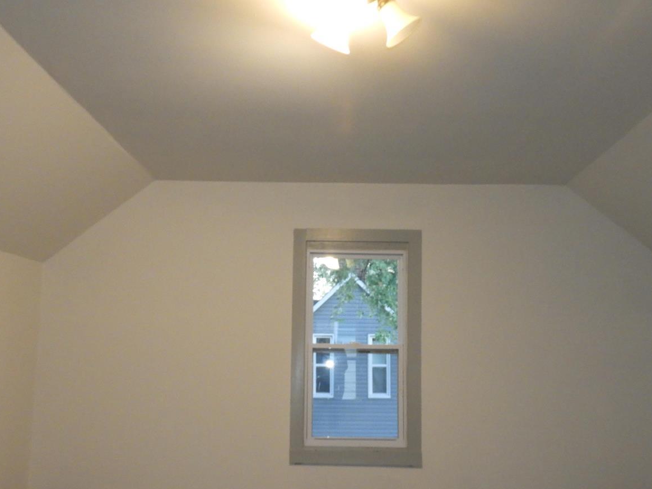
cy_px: 300
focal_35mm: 33
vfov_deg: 42.7
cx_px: 328
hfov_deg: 55.4
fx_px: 622
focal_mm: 4.3
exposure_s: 1/30
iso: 500
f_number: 3.3
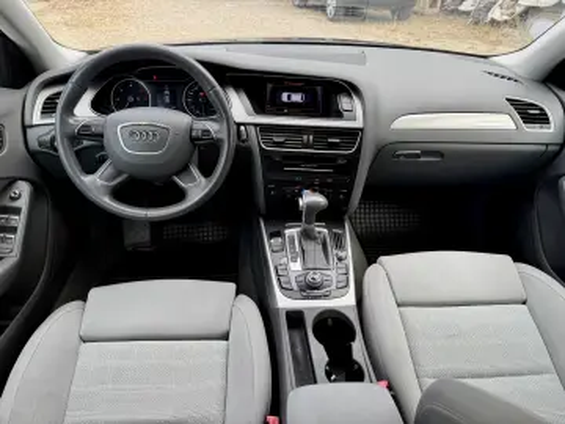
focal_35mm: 24
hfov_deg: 71.6
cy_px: 212
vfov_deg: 56.8
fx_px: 392
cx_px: 282
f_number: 1.78
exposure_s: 1/255
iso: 64
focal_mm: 6.76
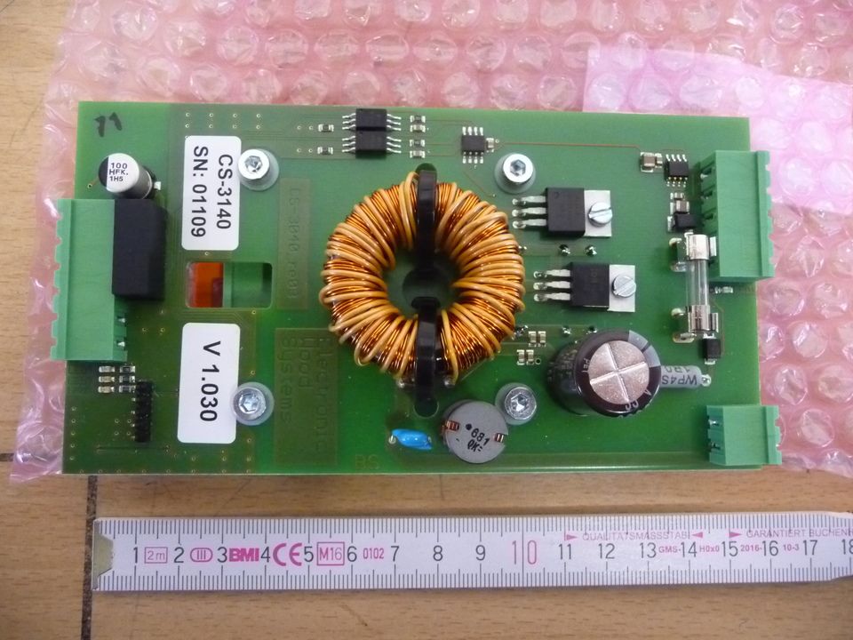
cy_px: 320
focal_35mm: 28
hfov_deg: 63.4
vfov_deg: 49.7
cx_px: 426
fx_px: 690
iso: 800
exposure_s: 1/15
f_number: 3.3
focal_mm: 4.7
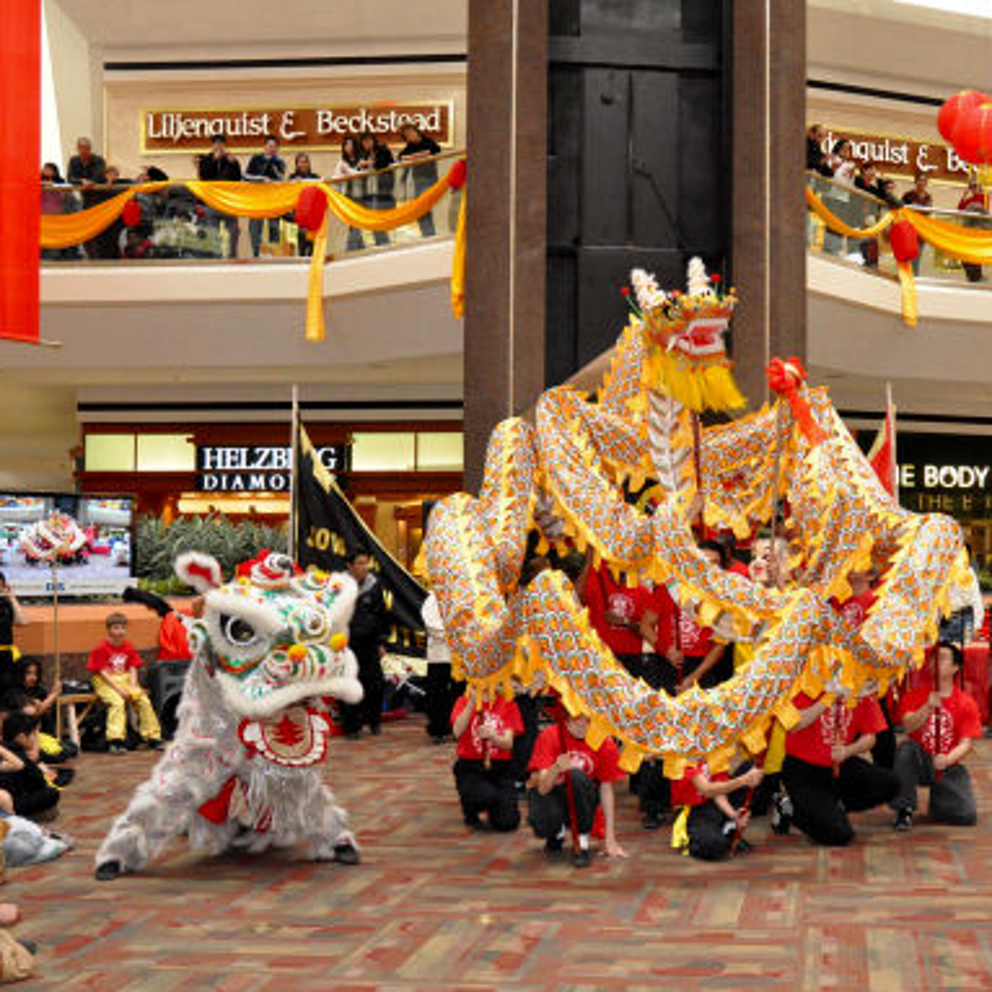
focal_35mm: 48
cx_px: 761
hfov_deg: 34.5
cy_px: 505
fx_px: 1556
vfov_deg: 35.4
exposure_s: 1/200
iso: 3200
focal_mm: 24
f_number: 5
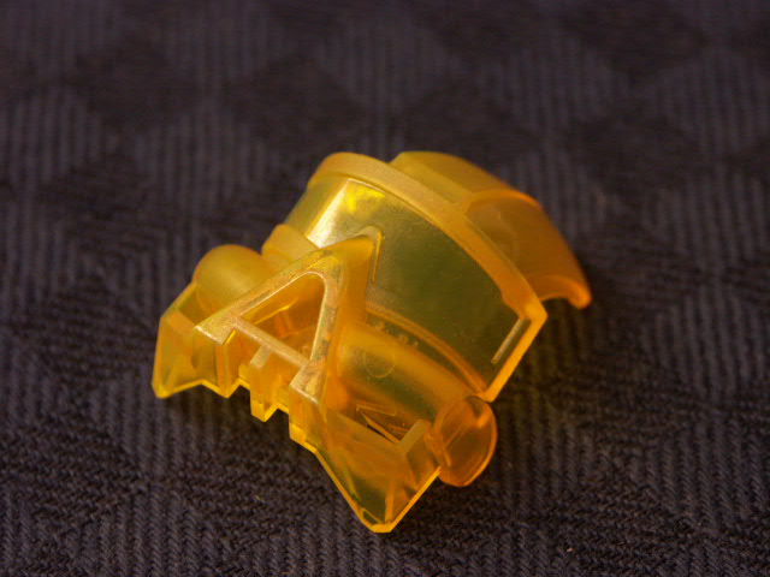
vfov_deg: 7.4
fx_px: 4449
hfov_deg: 9.9
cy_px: 288
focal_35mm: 200
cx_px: 385
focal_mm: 50.8
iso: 100
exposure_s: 1/8
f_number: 3.5
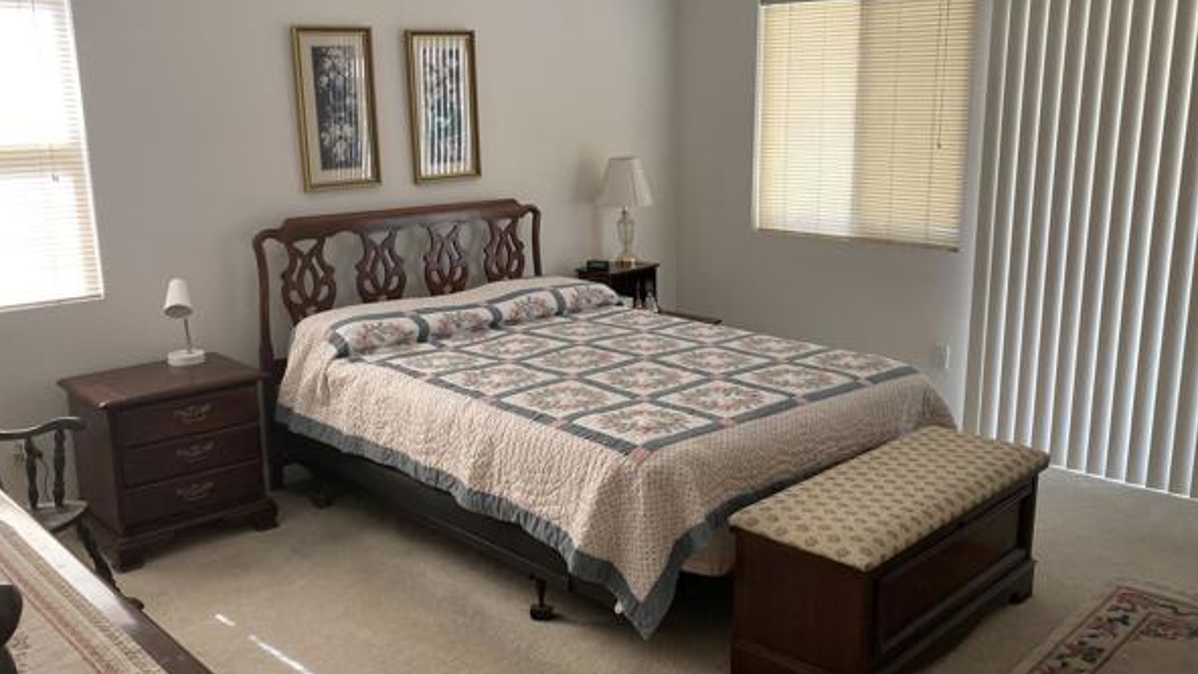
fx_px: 1048
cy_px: 352
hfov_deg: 59.5
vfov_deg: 35.6
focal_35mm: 33
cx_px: 579
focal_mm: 3.99
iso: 100
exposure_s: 1/60
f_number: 1.8
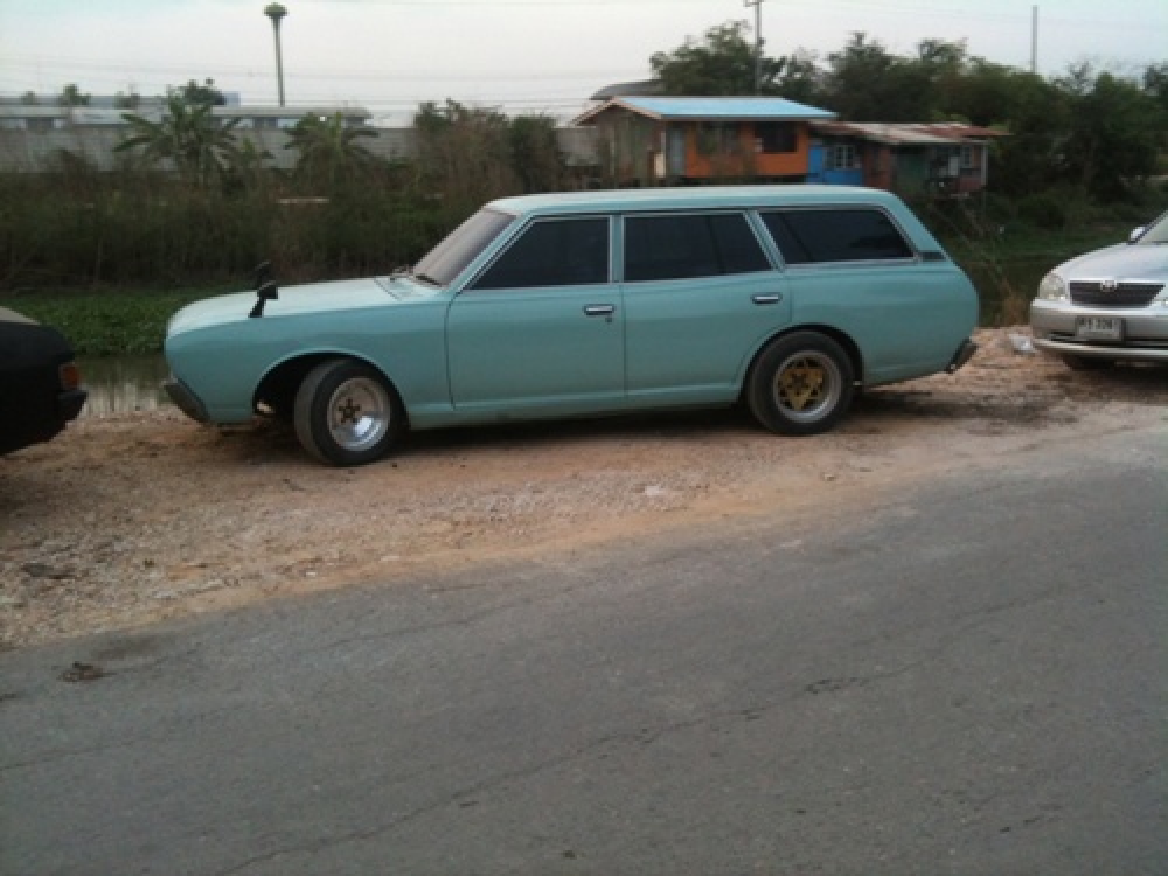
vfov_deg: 40.7
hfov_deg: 52.6
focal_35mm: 35
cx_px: 584
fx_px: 1181
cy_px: 438
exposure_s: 1/20
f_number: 2.8
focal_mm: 3.85
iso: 80
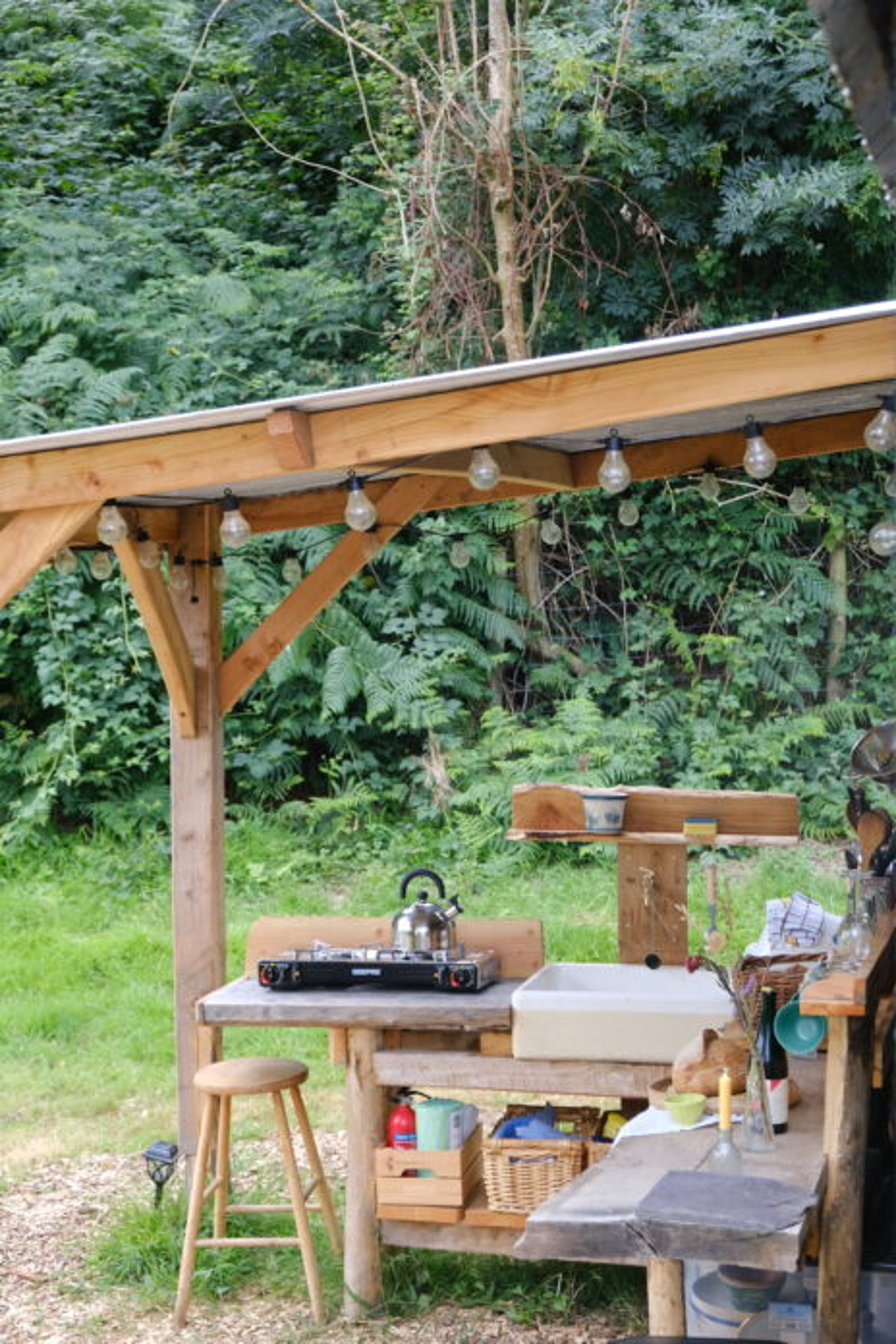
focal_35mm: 67
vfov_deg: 30.1
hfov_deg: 20.3
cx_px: 448
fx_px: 2501
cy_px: 672
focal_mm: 44.4
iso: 160
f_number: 5
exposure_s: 1/85
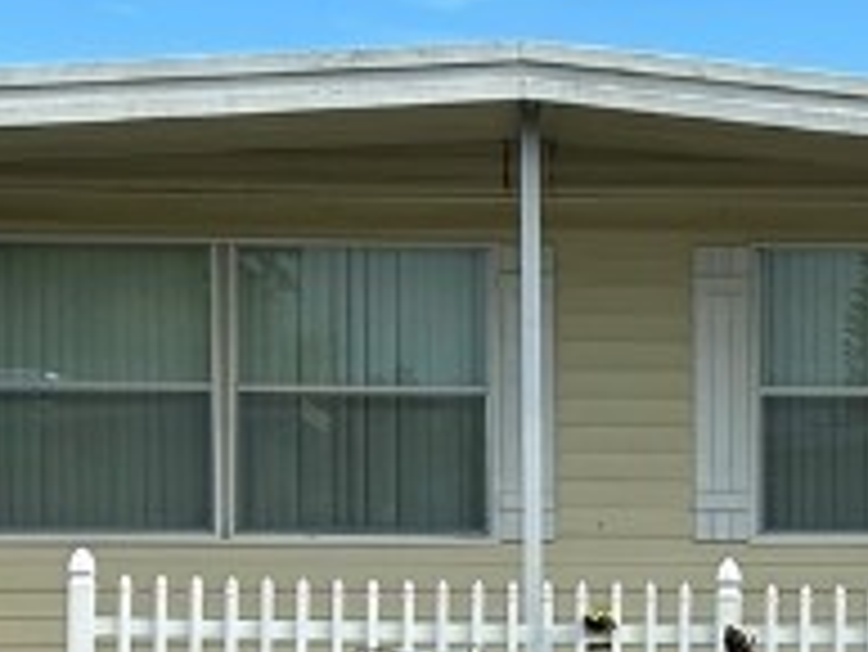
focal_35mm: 138
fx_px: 3463
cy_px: 576
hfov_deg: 14.2
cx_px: 778
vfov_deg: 10.7
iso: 50
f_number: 1.5
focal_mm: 5.7
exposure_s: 1/2045
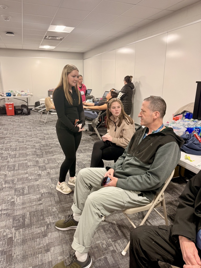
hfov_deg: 56.8
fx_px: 186
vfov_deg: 71.6
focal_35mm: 24
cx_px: 100
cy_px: 134
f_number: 1.78
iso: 125
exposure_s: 1/60
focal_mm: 6.76
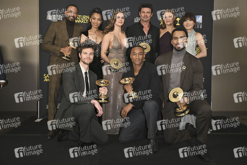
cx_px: 124
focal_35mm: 35
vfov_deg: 37.8
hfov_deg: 54.5
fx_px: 240
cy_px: 82
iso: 2000
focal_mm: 35
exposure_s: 1/320
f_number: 5.6
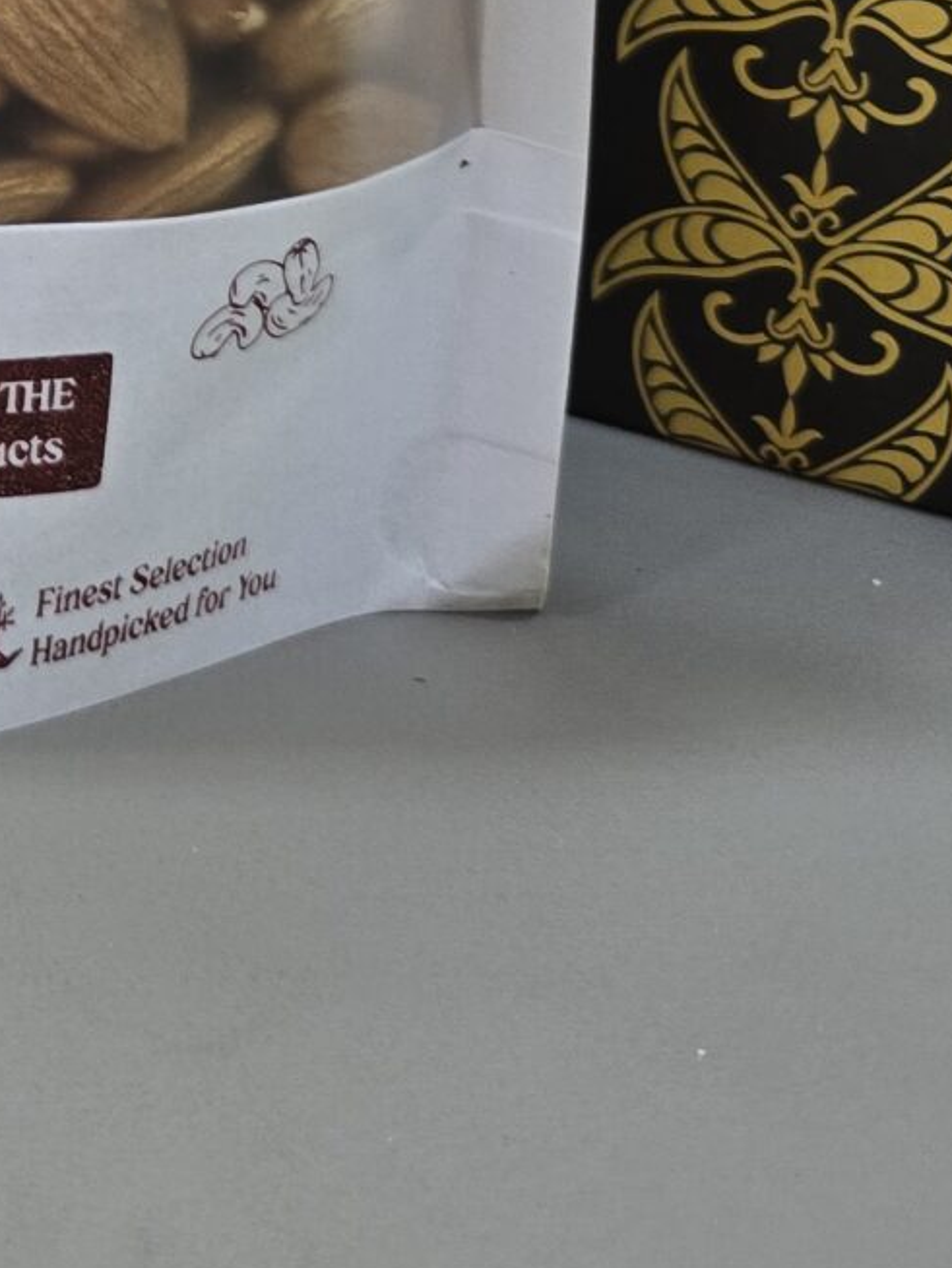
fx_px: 3298
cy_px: -333
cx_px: -865
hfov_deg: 14.2
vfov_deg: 20.1
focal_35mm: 90
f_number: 1.7
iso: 160
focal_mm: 6.3
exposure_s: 1/100
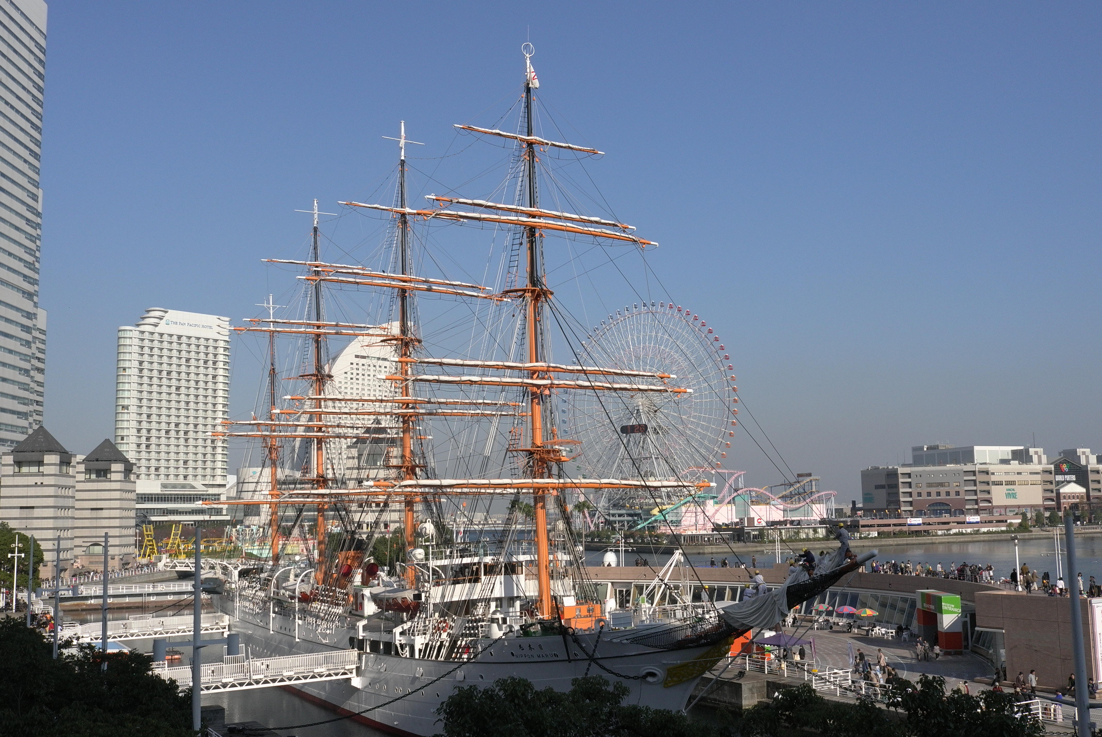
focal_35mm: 35
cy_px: 368
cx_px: 551
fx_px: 1072
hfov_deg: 54.4
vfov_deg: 37.9
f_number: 11
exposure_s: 1/2000
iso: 800
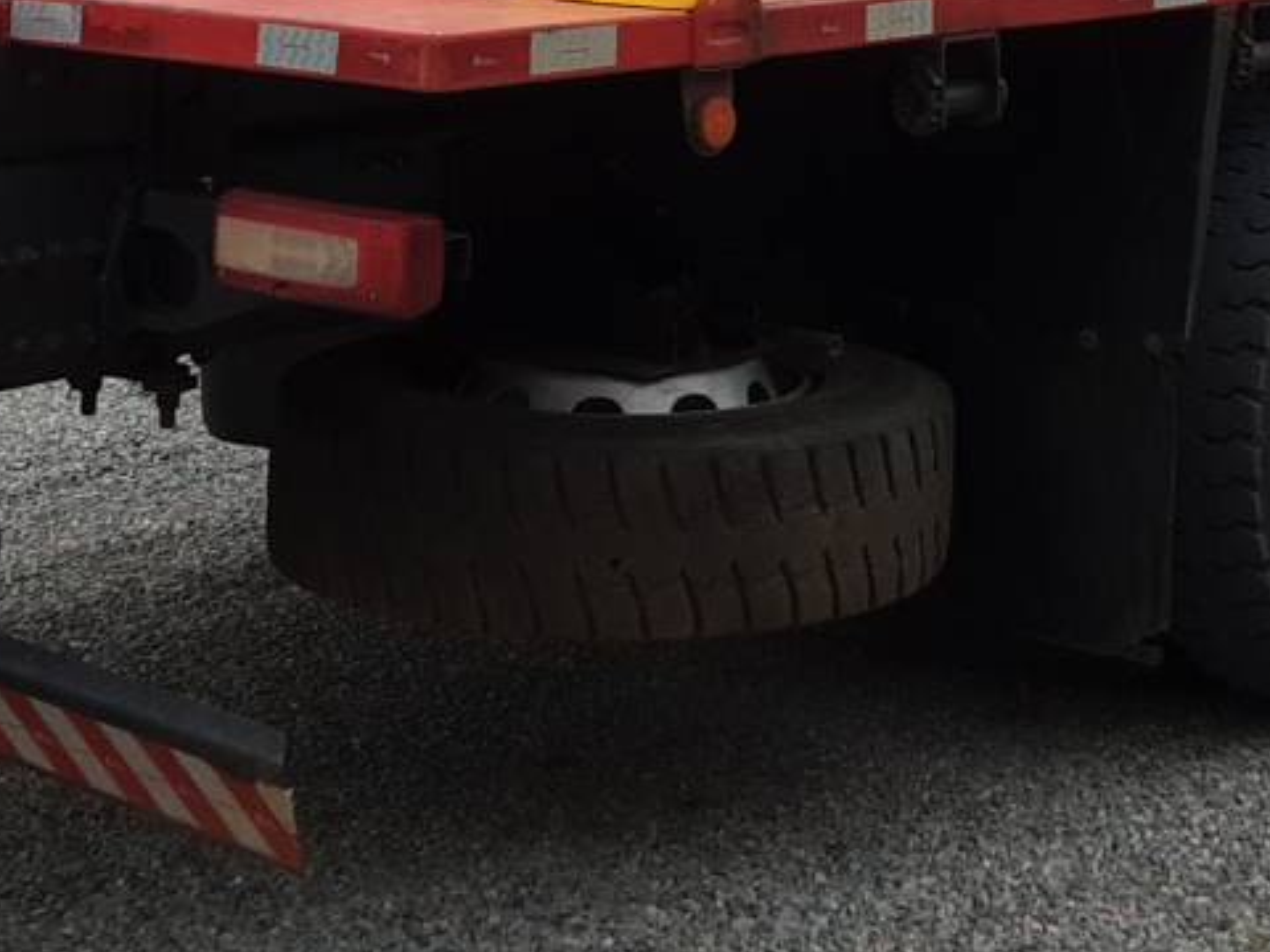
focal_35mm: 84
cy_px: -386
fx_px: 3082
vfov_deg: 16.3
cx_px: 889
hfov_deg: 23.1
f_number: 1.9
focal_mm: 2.9
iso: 40
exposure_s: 1/1161
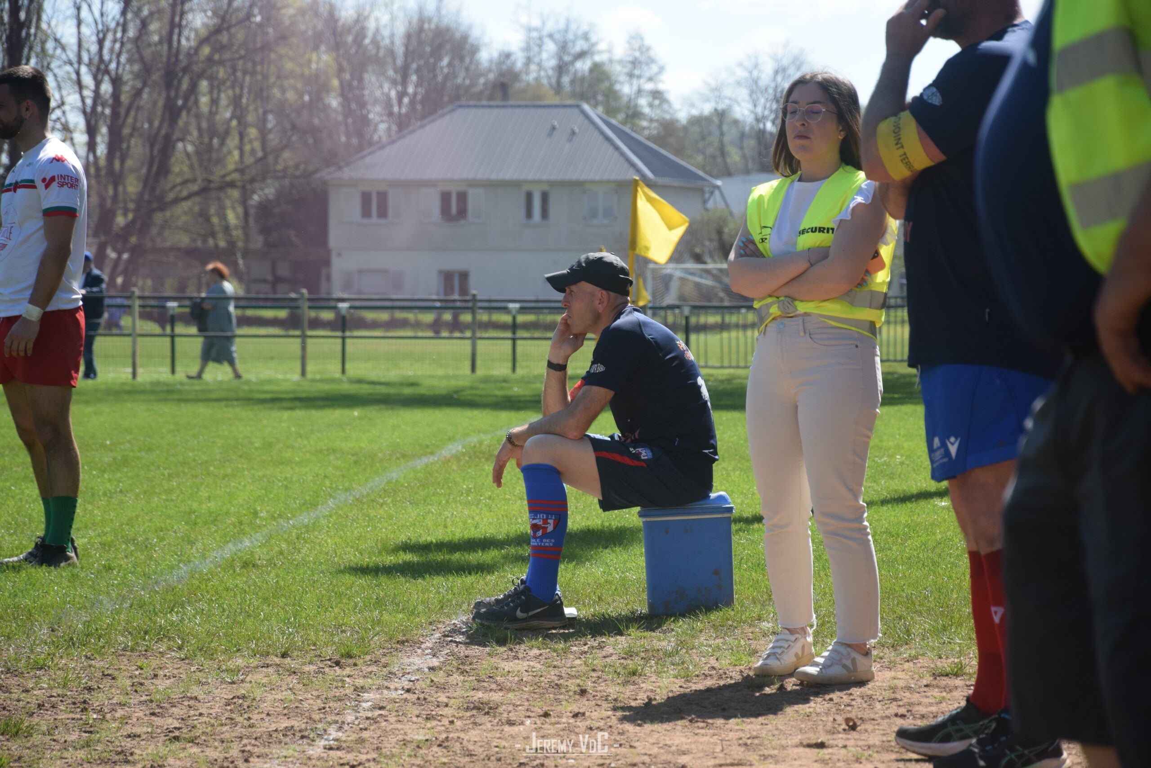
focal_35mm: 158
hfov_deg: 13.0
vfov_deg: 8.7
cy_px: 384
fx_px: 5036
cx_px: 576
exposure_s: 1/1000
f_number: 5.6
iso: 450
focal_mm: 105
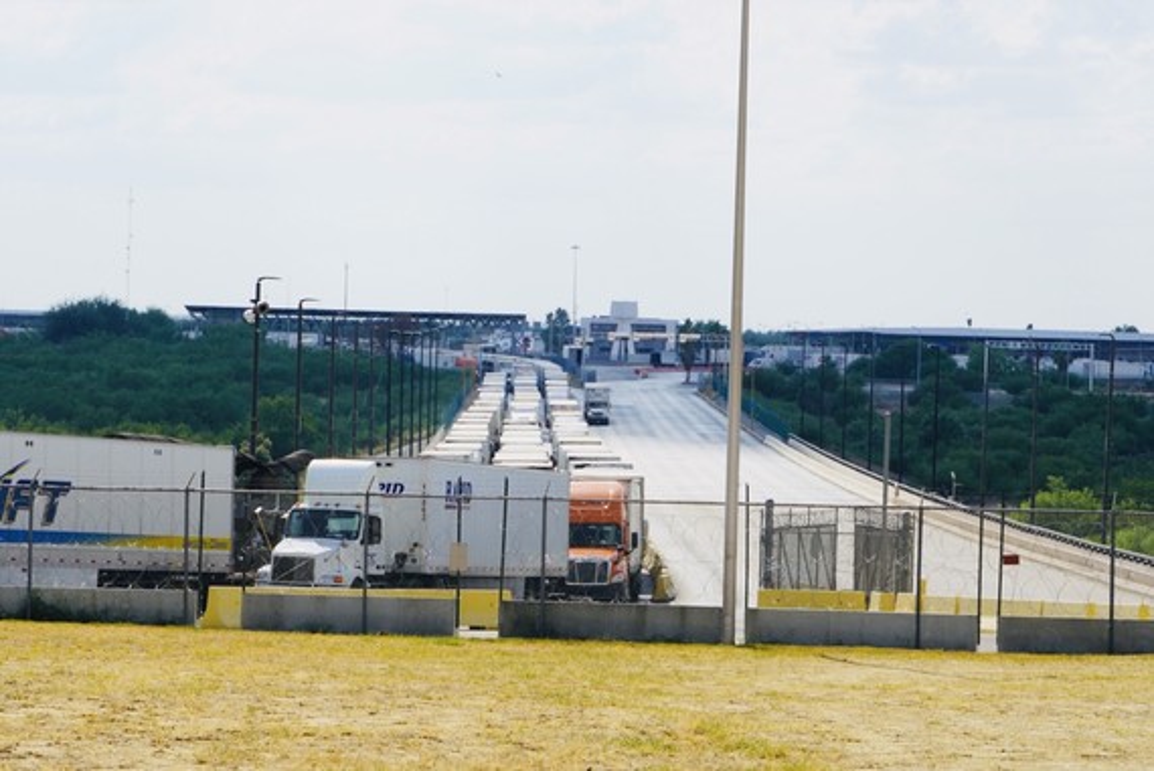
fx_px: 4138
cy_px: 386
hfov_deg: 15.9
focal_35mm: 129
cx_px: 577
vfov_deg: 10.6
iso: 100
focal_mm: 86
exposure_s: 1/250
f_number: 9
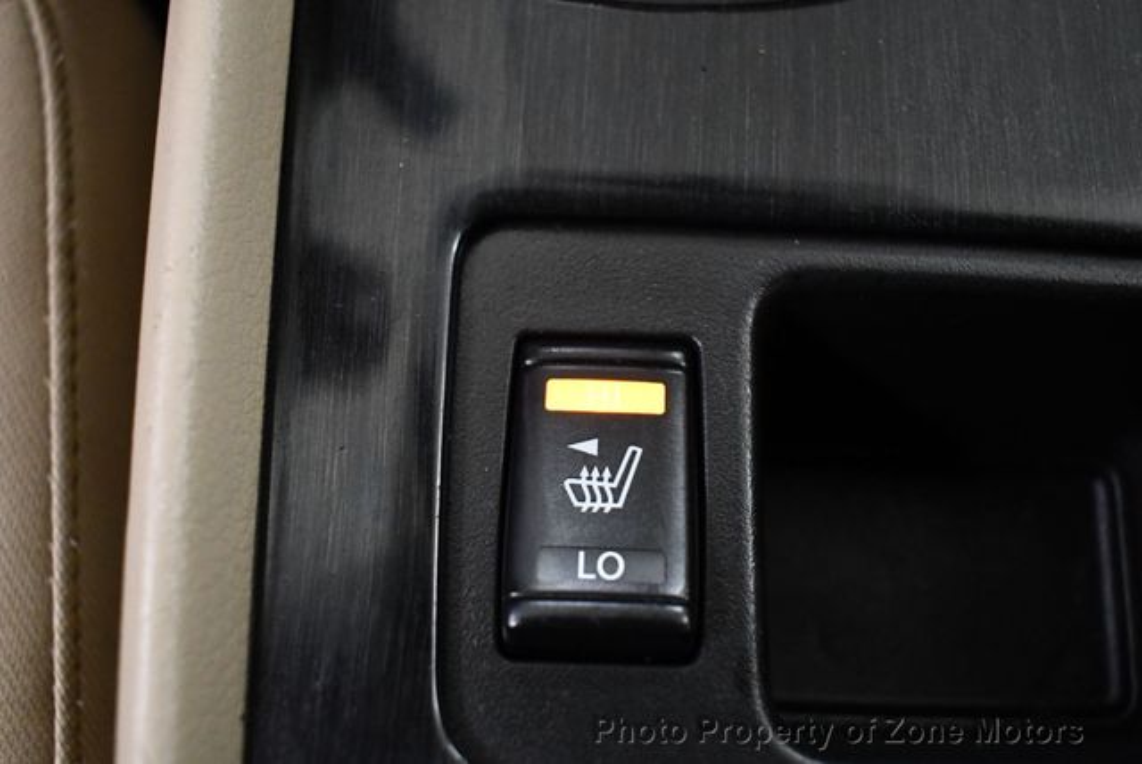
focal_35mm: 36
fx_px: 1143
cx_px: 571
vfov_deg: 36.9
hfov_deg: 53.1
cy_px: 382
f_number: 3.5
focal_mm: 18
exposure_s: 1/125
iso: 3200
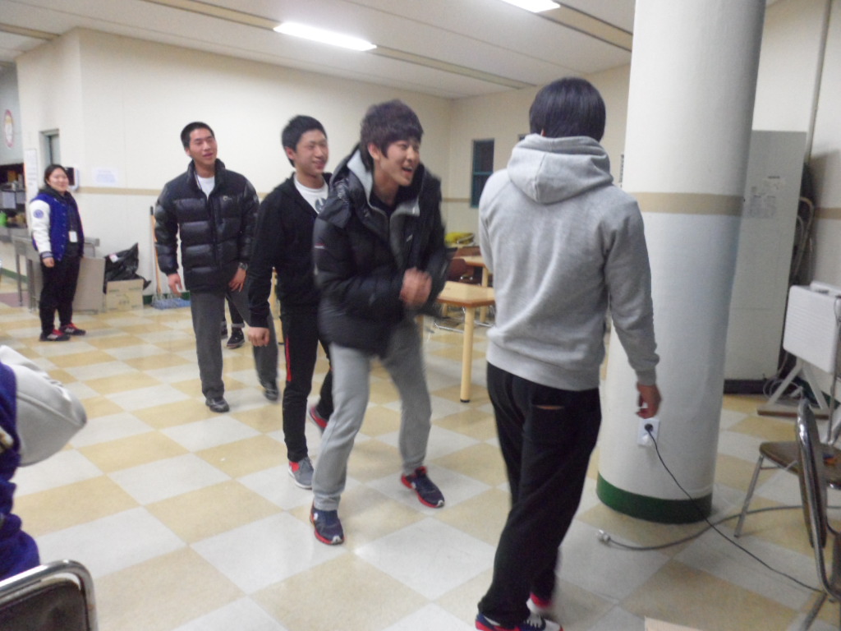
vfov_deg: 53.1
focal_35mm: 26
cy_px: 316
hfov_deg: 67.3
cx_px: 420
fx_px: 632
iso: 400
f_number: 3.3
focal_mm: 4.9
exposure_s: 1/20
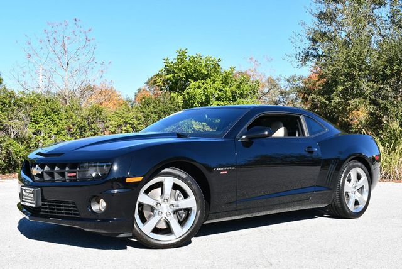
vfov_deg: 27.0
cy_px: 134
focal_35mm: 50
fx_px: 559
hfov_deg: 39.6
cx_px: 201
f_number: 8
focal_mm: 25
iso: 160
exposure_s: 1/250
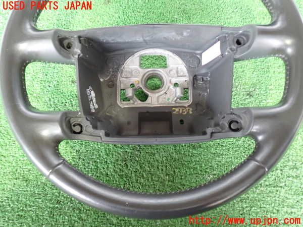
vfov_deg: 46.8
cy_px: 114
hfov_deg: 60.0
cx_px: 152
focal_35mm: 30
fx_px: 263
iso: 800
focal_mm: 5.4
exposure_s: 1/25
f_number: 2.3
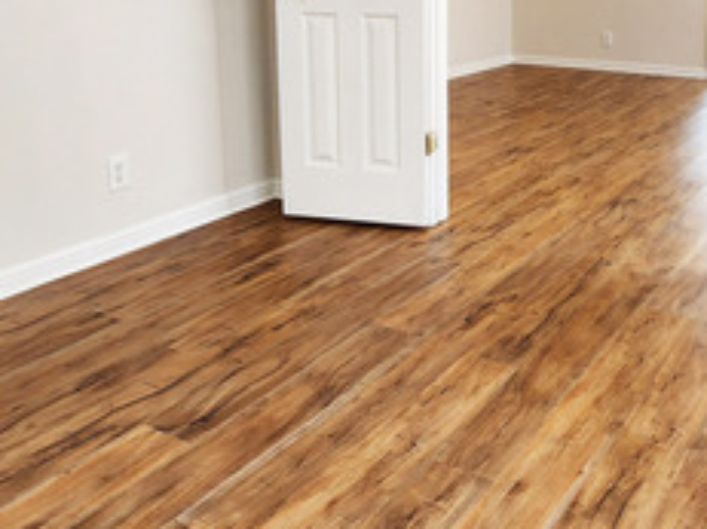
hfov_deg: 50.2
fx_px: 735
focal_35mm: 36
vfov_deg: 37.7
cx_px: 490
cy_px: 83
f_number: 2.2
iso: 100
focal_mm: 2.2
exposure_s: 1/60
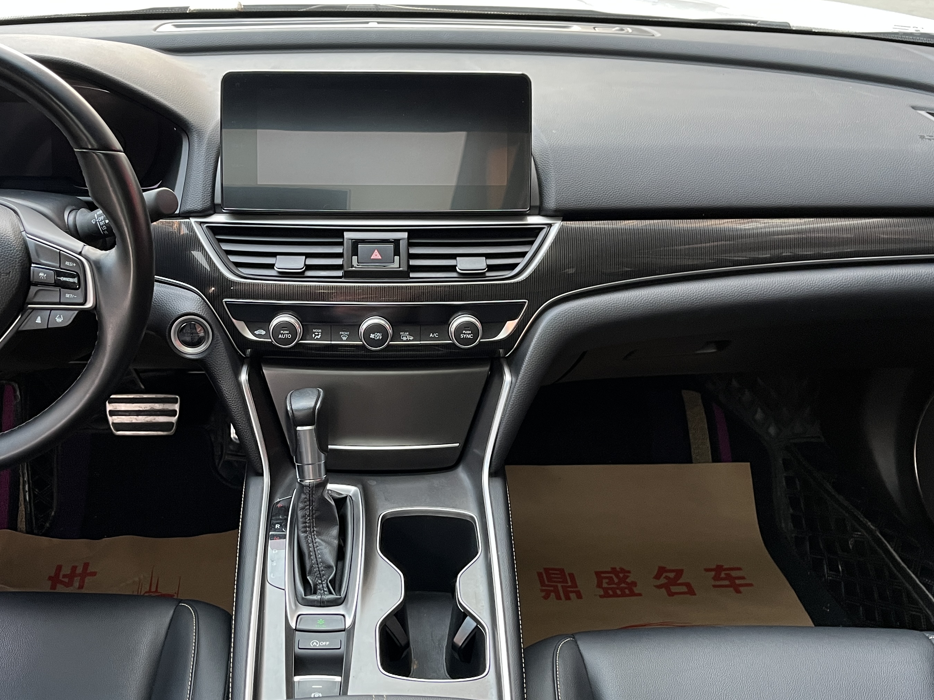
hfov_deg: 47.6
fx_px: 1052
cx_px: 377
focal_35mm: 39
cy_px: 367
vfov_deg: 36.8
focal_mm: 5.1
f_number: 1.6
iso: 160
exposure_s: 1/60
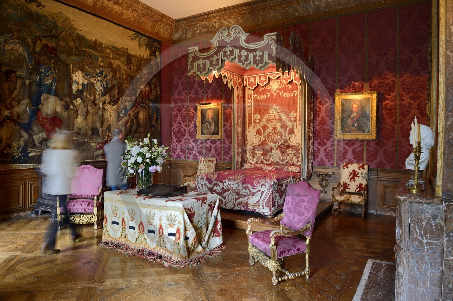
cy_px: 150
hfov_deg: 73.8
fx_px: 302
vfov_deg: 53.1
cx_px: 226
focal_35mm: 24
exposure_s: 1/4
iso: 800
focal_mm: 24
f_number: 7.1
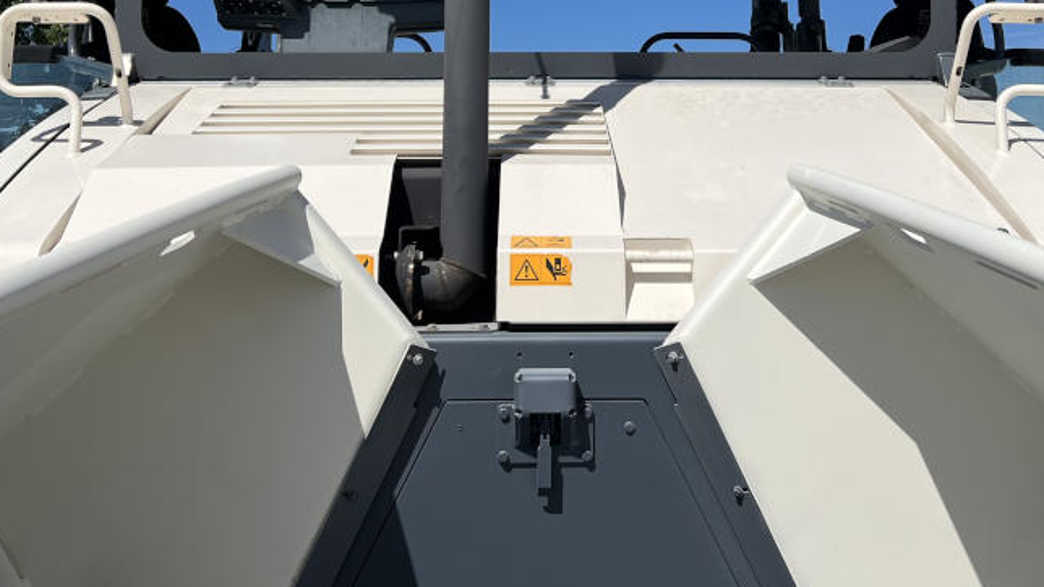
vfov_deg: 25.7
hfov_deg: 46.4
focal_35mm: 44
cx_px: 546
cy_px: -6
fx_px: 1218
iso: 50
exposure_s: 1/9434
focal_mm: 5.7
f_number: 1.5
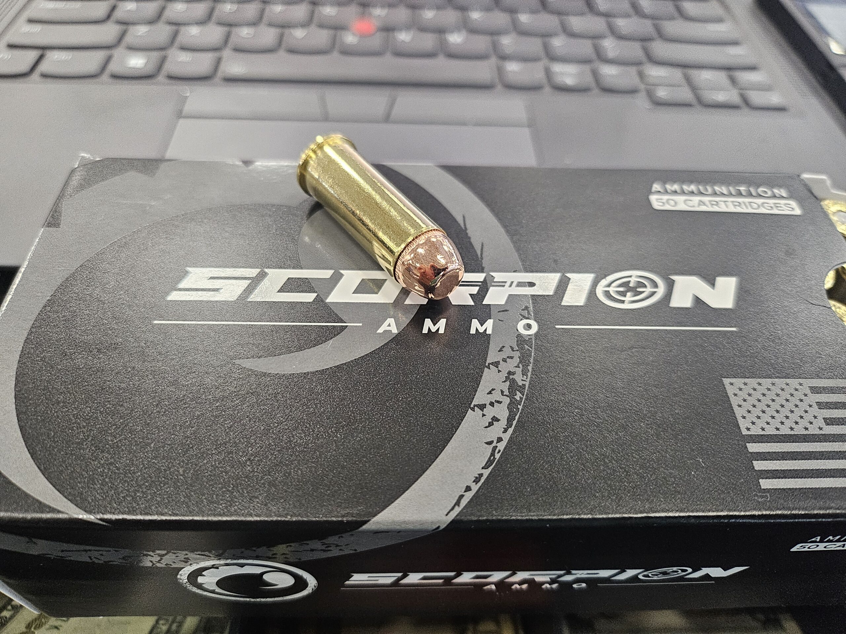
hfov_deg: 71.6
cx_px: 423
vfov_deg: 56.8
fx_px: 587
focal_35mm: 24
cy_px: 317
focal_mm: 5
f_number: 1.8
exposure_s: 1/120
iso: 640
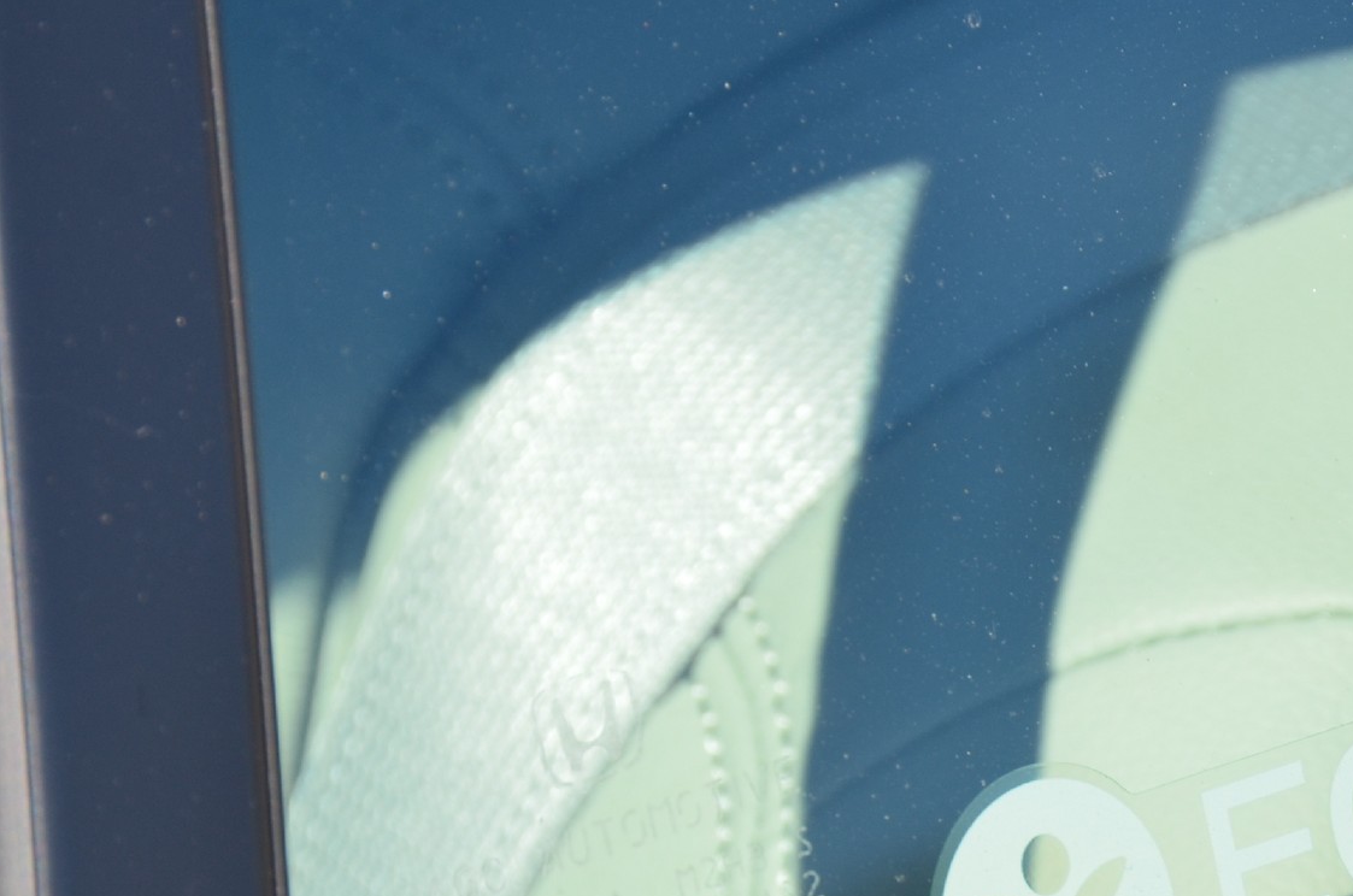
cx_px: 1235
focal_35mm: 668
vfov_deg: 2.0
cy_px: 611
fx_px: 25056
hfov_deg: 3.1
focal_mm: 200
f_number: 11
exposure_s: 1/125
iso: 200
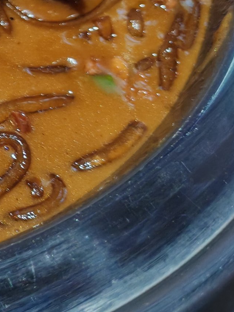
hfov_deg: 13.8
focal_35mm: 87
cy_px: -11
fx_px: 784
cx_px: -261
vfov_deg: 21.6
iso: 50
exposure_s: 1/250
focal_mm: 5.52
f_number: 1.95
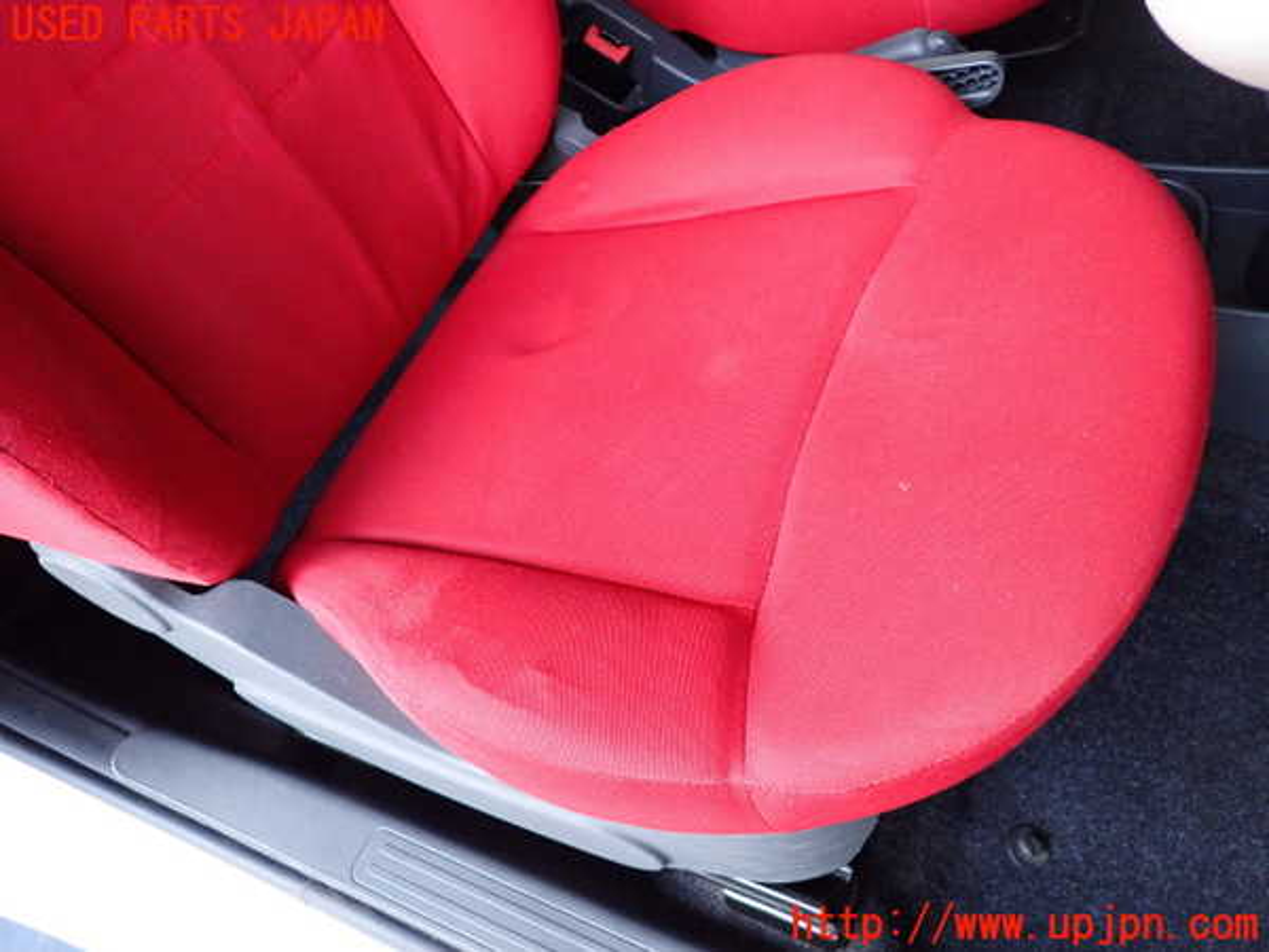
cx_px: 634
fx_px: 916
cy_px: 476
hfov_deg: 69.4
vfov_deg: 54.9
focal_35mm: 25
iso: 640
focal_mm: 4.5
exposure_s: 1/125
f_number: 2
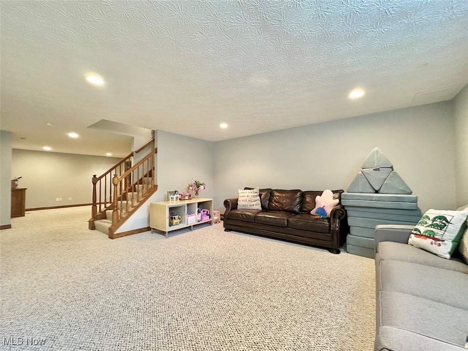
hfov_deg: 102.1
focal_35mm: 14
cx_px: 234
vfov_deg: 85.7
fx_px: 189
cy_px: 176
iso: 640
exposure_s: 1/60
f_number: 2.2
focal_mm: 2.22
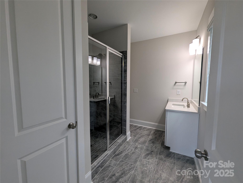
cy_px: 92
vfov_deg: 90.1
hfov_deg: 106.1
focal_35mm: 13
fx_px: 91
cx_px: 122
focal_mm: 1.95
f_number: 2.2
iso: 51
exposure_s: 1/46.9
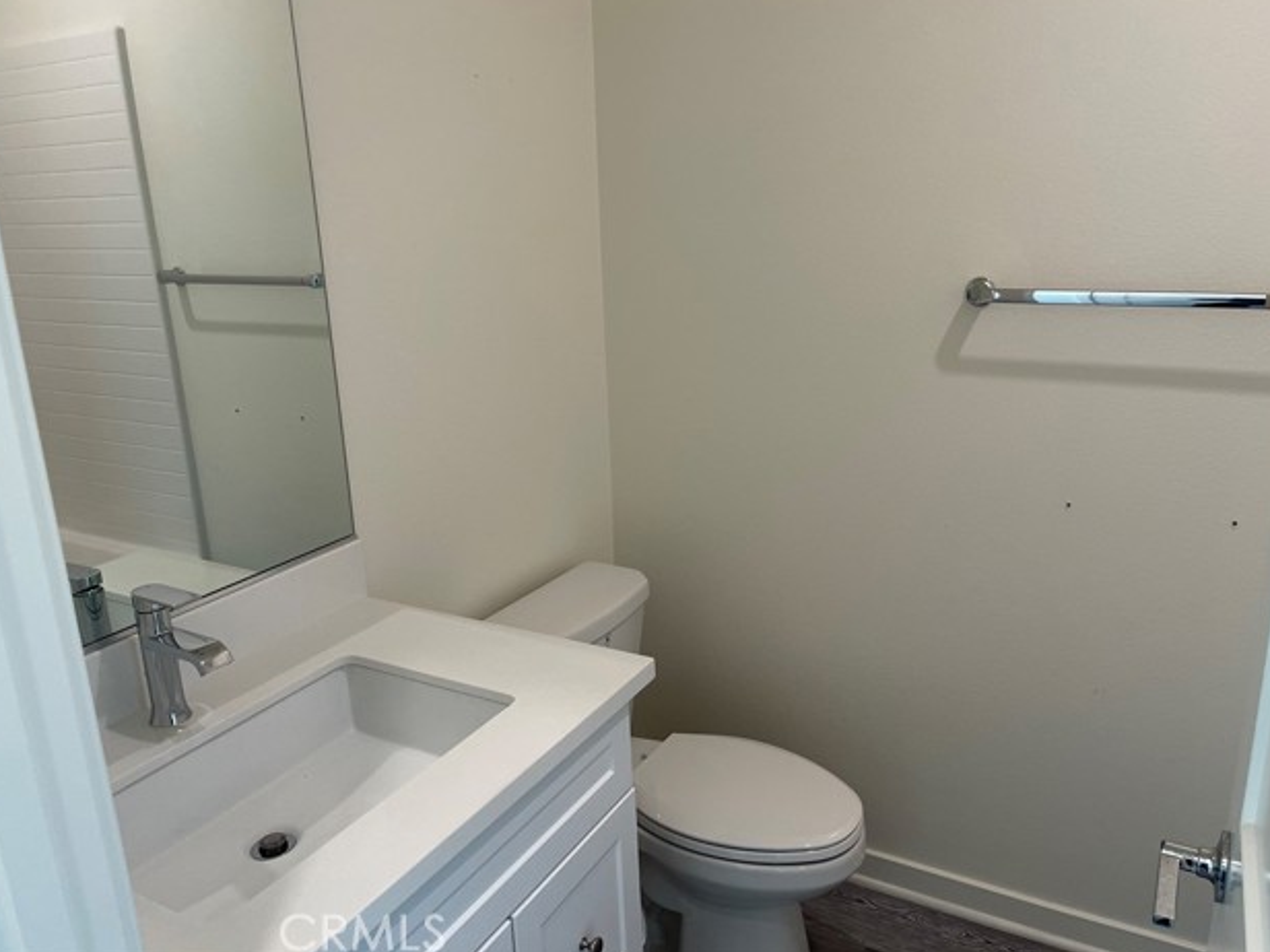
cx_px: 631
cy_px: 468
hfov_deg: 65.3
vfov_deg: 51.4
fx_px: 991
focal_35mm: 27
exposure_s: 1/120
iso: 125
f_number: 1.6
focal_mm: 5.1
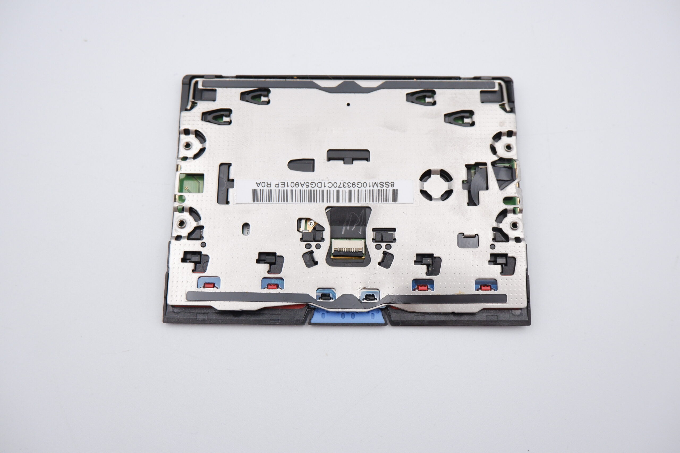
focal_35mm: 35
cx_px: 340
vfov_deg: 37.9
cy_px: 226
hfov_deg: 54.4
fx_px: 661
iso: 1250
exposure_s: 1/400
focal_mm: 23.5
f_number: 6.4
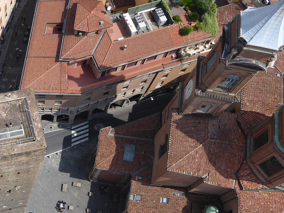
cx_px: 39
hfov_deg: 33.4
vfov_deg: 26.5
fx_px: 451
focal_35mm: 55
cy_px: 131
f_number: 3.3
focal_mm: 4.3
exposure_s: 1/1000
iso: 80
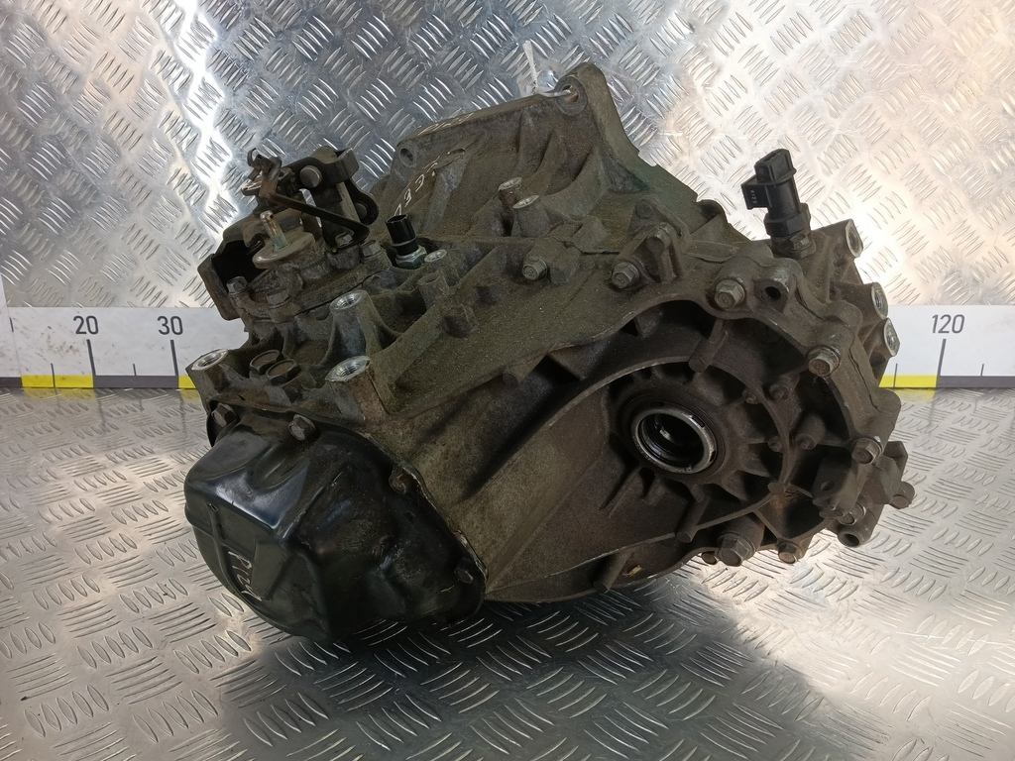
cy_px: 380
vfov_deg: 58.9
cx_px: 508
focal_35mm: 23
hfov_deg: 73.9
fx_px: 674
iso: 120
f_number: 1.6
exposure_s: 1/100
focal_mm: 4.11
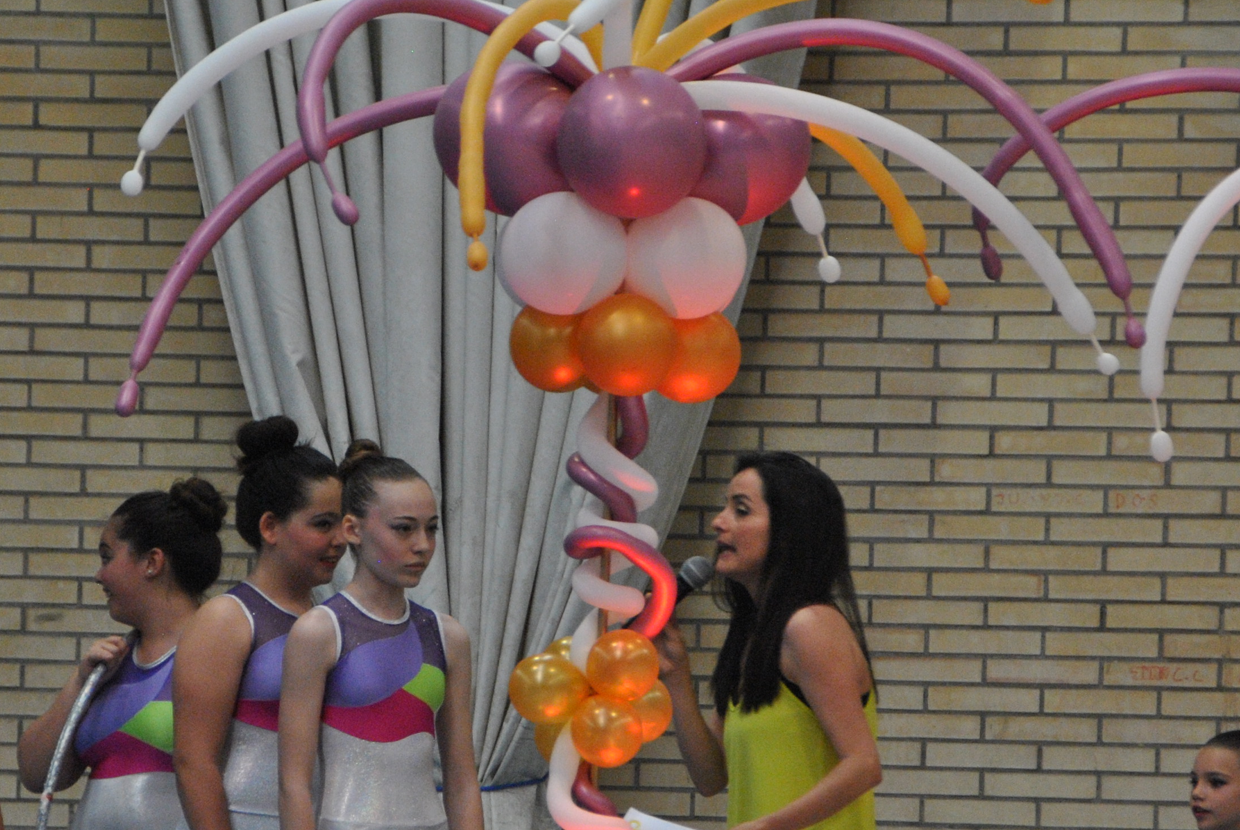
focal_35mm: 324
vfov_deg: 4.3
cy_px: 674
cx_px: 621
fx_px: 11173
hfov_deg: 6.4
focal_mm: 122
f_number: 5.6
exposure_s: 1/160
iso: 800
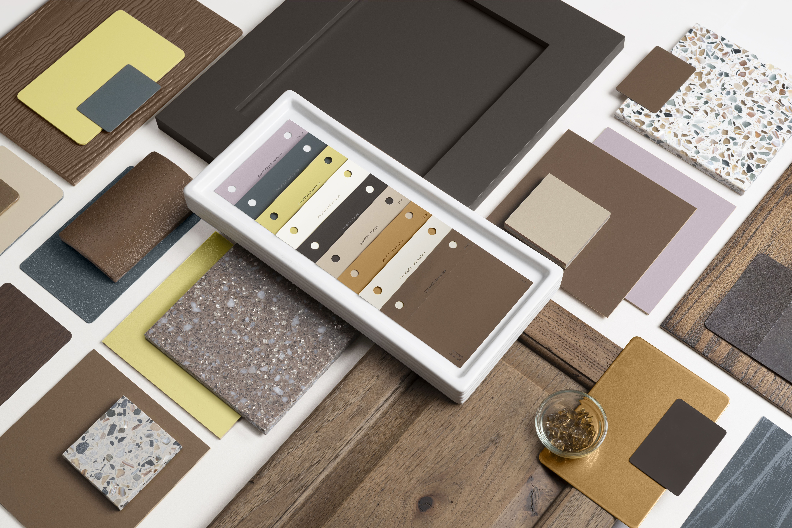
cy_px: 264
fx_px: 1100
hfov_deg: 39.6
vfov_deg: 27.0
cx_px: 396
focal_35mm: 50
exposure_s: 1/160
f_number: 11
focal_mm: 50
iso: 100
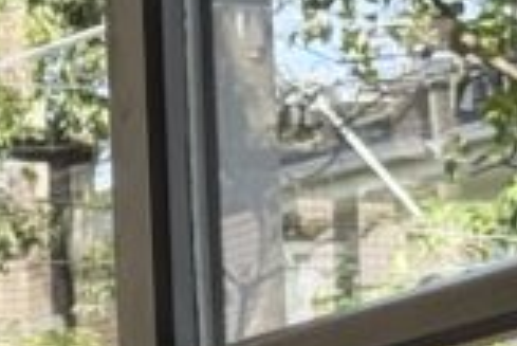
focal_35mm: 314
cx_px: -777
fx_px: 4513
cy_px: 133
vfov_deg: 4.4
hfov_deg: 6.2
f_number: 1.78
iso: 64
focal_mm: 6.76
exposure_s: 1/1642
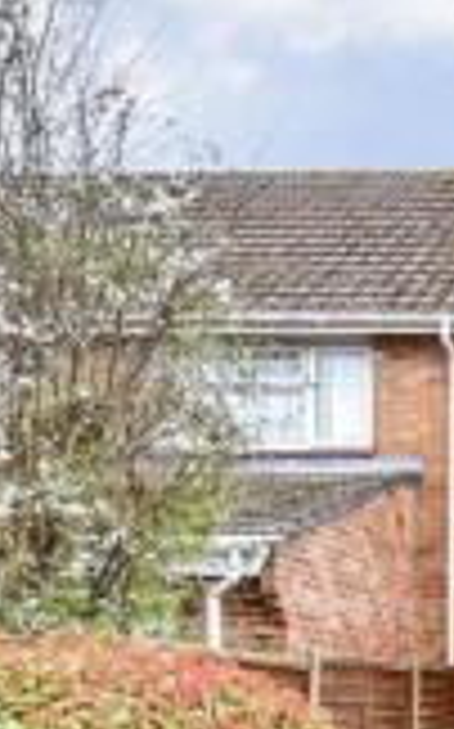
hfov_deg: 17.6
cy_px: 646
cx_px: 775
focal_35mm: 62
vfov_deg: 31.6
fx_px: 1230
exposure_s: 1/125
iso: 400
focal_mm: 10
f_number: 8
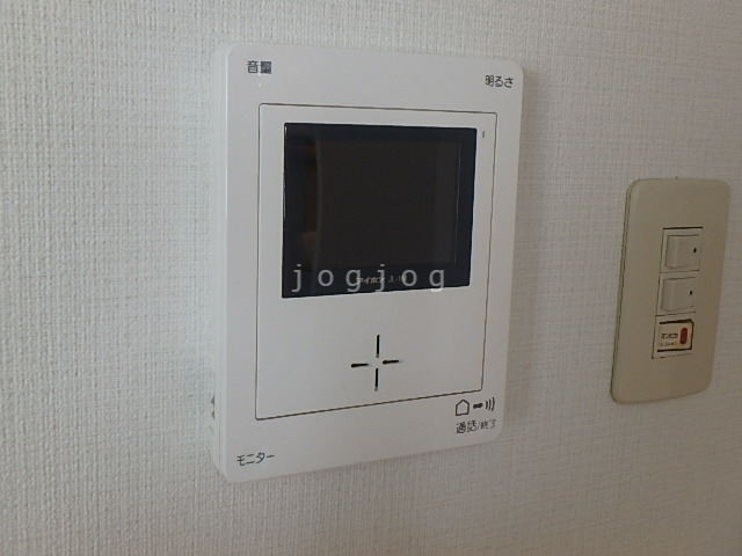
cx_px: 371
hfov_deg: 51.4
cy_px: 278
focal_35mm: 36
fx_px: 772
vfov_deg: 39.7
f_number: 5
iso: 320
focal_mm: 6.4
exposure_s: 1/40
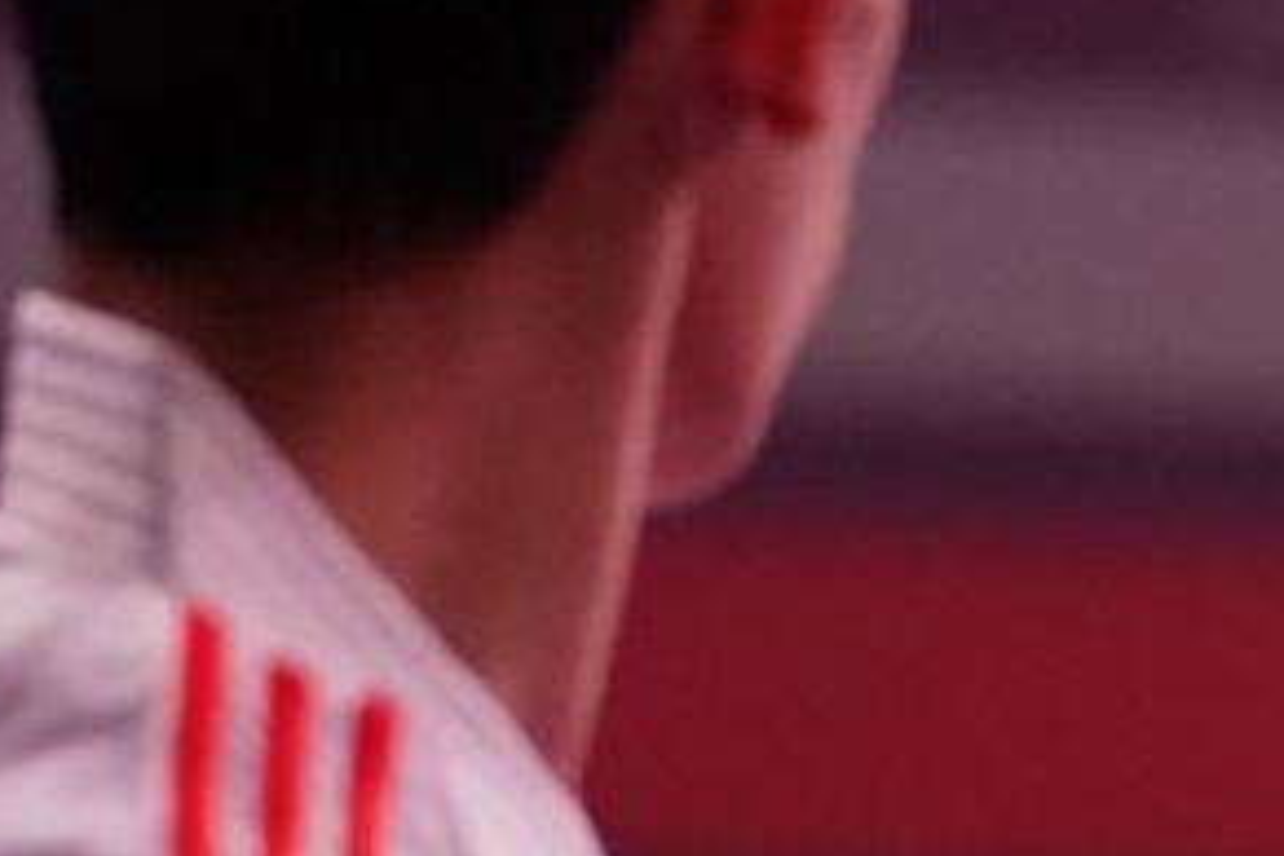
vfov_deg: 1.5
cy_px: 1813
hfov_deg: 2.2
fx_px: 33096
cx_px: 2440
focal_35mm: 928
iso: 4000
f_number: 2.8
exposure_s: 1/1000
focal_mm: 150
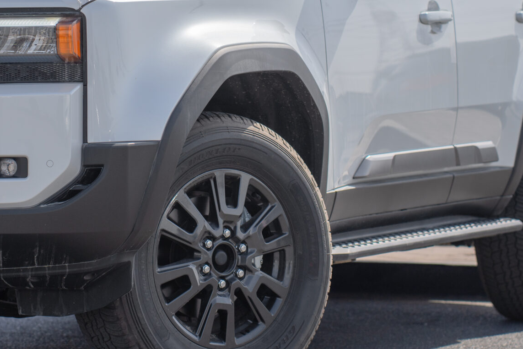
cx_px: 102
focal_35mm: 168
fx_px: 2440
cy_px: 87
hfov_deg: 12.2
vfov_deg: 8.2
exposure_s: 1/2000
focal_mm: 75
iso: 125
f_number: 3.5
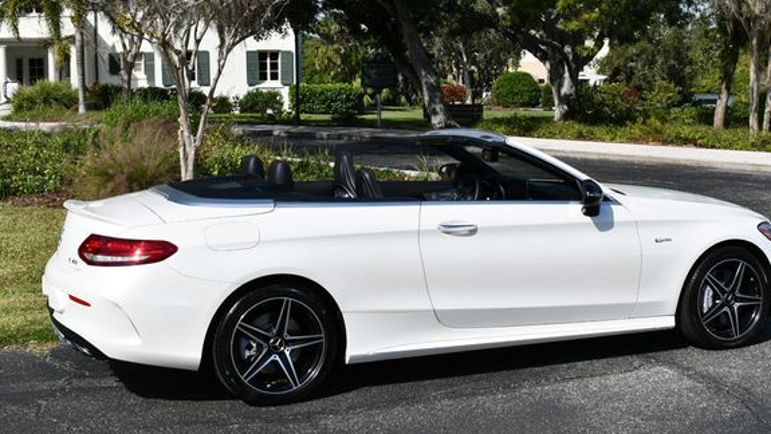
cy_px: 167
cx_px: 428
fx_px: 1145
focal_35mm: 56
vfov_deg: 21.4
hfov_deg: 37.2
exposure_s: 1/320
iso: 100
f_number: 9
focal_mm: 24
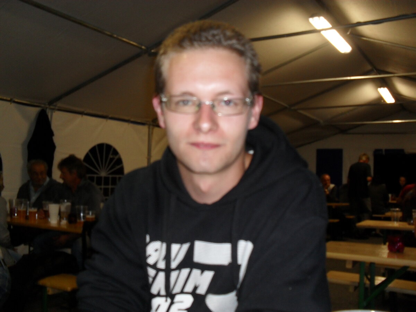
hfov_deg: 52.6
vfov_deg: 40.7
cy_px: 156
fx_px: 421
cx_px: 208
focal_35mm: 35
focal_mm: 6.3
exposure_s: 1/45
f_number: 3.2
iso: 200
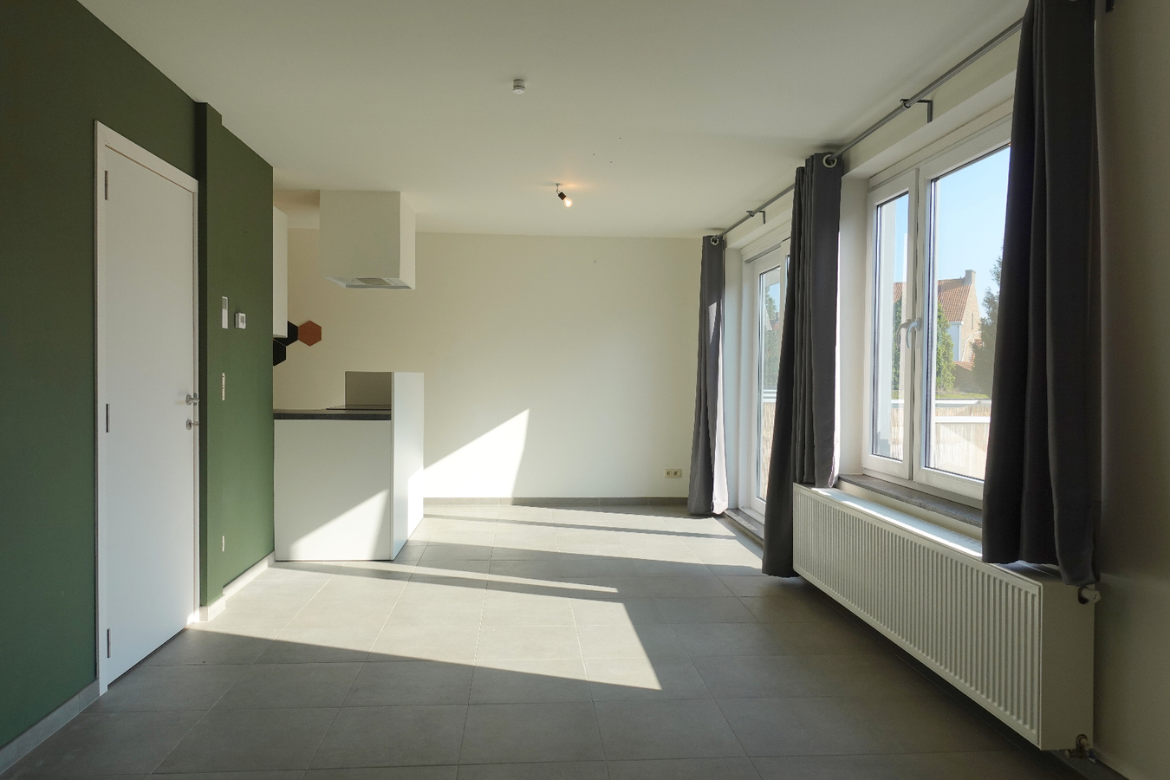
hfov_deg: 73.7
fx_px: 780
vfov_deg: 53.1
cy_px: 390
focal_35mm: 24
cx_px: 585
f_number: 4
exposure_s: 1/320
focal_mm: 8.8
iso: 125
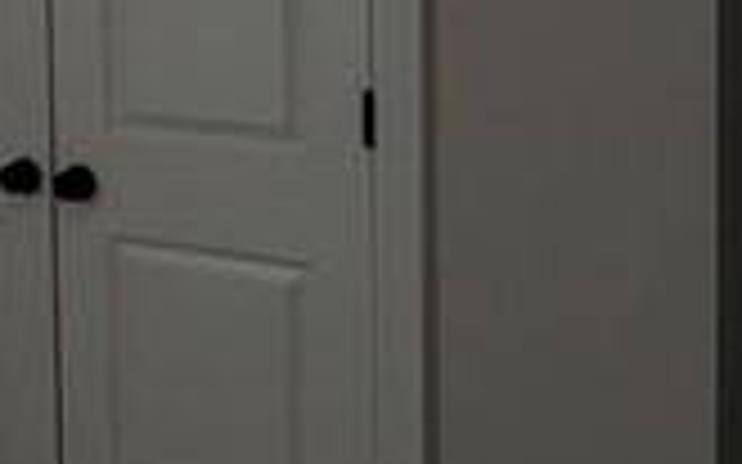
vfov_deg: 14.0
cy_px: -9
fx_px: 1860
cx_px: -306
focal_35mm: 92
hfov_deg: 20.1
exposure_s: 1/353
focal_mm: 2.22
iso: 16
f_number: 2.2
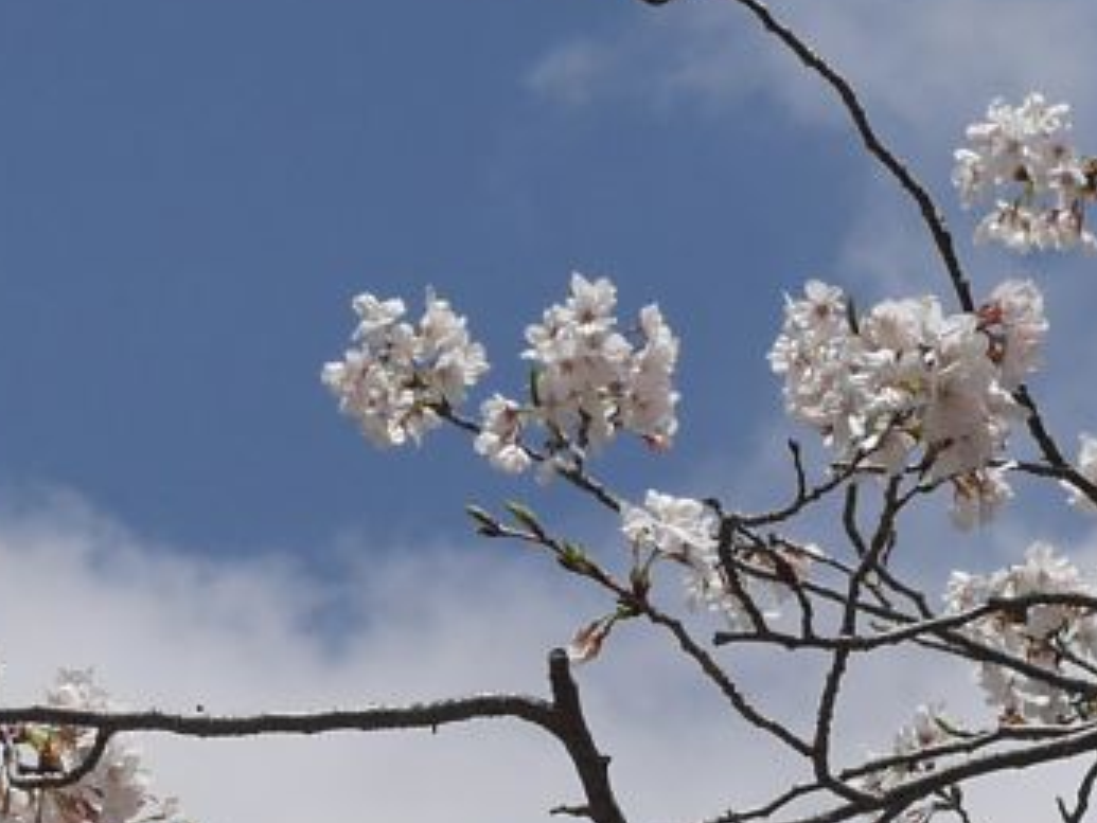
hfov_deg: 6.7
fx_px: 9193
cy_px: 661
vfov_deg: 5.1
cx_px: -630
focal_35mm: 290
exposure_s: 1/1600
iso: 200
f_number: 5.6
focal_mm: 25
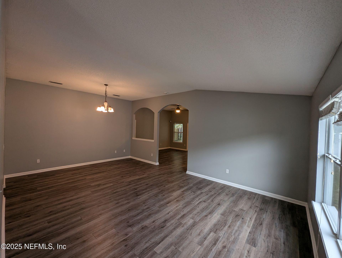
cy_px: 129
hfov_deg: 106.1
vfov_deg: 90.1
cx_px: 171
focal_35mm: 13
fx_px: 129
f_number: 2.2
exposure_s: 1/60
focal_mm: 1.95
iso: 127
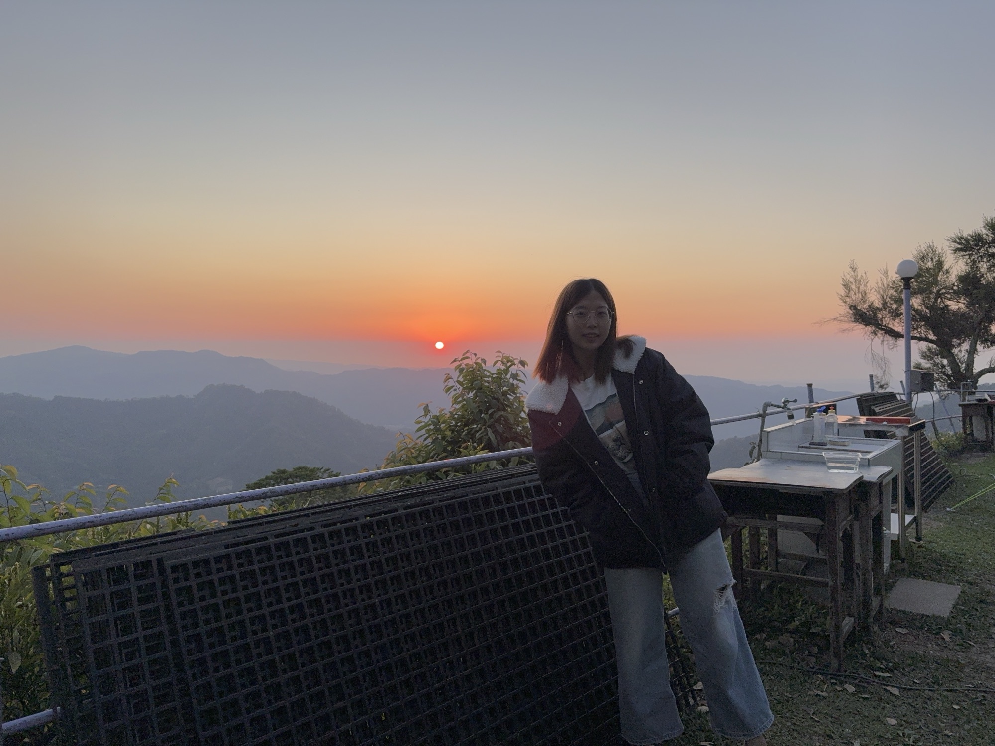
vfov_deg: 53.1
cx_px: 498
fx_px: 747
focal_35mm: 26
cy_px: 373
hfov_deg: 67.3
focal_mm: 5.96
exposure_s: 1/462
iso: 50
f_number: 1.6
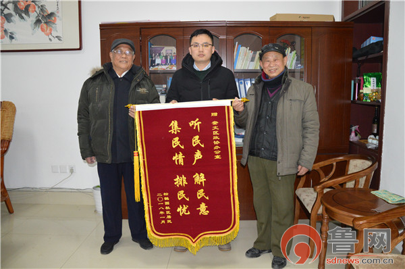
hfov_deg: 67.5
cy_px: 134
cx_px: 202
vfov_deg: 47.8
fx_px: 303
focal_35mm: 27
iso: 1800
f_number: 3.5
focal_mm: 18
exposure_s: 1/60
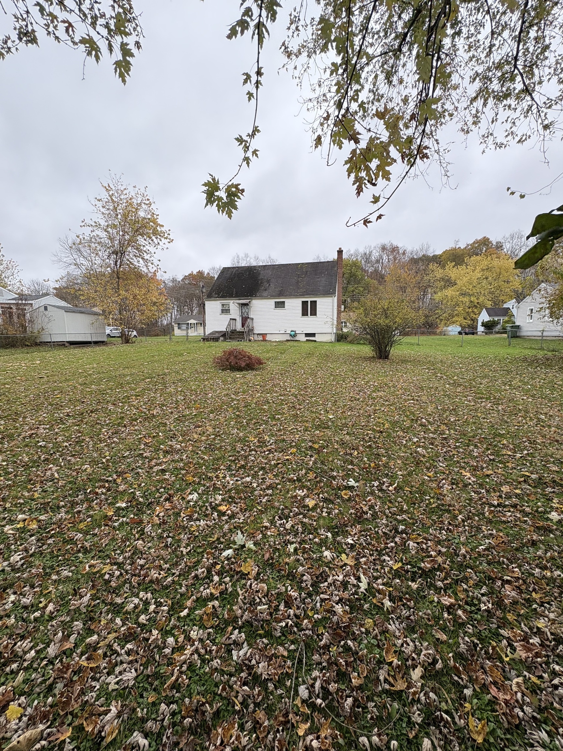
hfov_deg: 85.7
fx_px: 304
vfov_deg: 102.1
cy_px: 376
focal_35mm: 14
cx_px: 282
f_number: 2.2
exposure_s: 1/289
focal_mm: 2.22
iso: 50
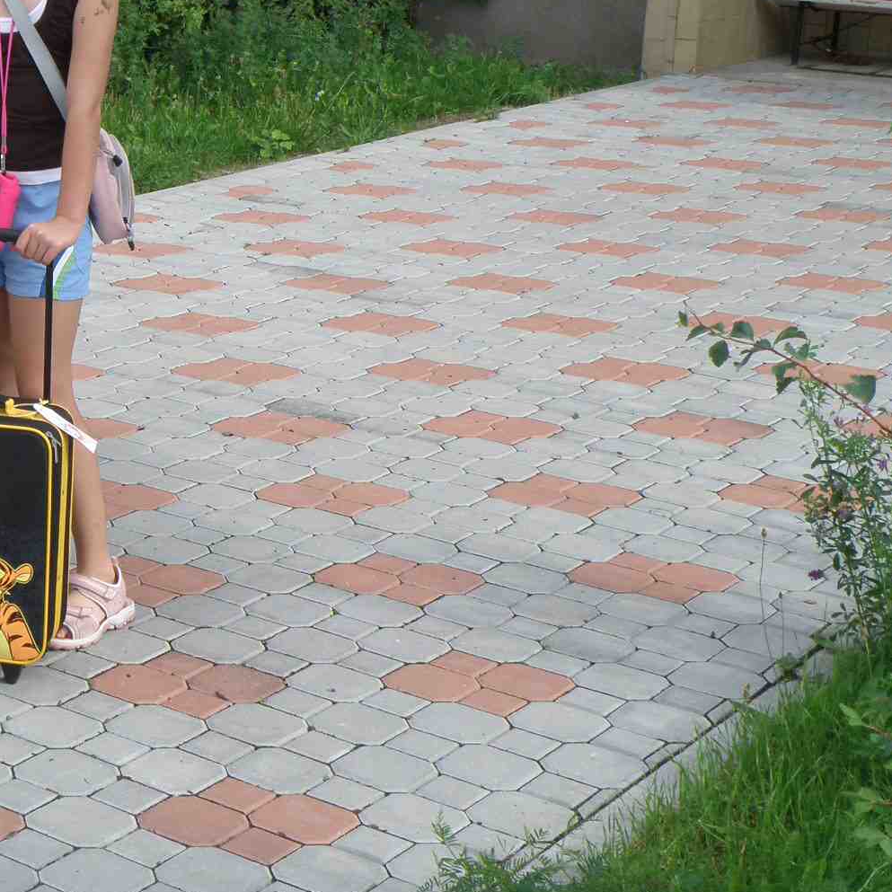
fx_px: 2391
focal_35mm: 82
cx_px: -15
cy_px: 266
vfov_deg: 21.0
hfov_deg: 20.4
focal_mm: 8.06
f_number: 5.6
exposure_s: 1/125
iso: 64
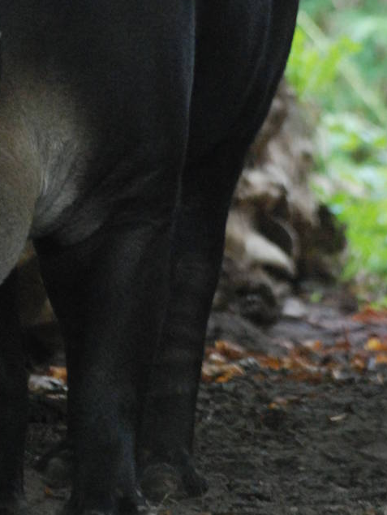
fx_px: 11913
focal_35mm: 800
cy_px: 78
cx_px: 7
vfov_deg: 2.5
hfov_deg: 1.9
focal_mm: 220
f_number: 5
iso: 1600
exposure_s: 1/160
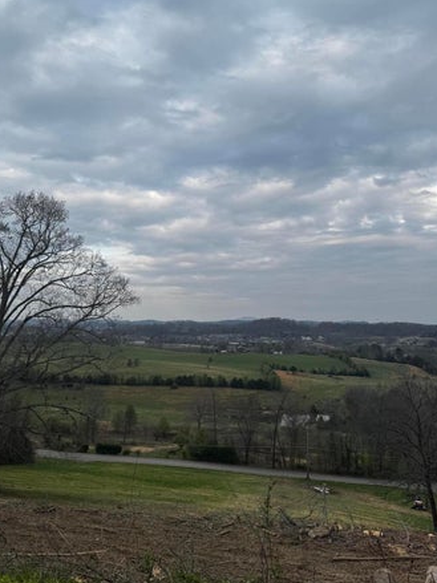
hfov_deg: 40.6
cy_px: 272
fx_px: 589
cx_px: 197
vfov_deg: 52.6
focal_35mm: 35
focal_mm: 6.76
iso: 80
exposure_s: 1/1311
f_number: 1.78
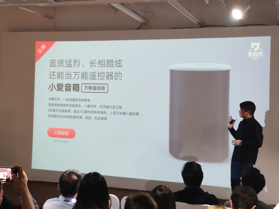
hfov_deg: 58.4
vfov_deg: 45.4
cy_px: 104
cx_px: 140
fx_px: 250
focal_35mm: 31
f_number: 2.2
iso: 983
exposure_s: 1/33
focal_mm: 6.22
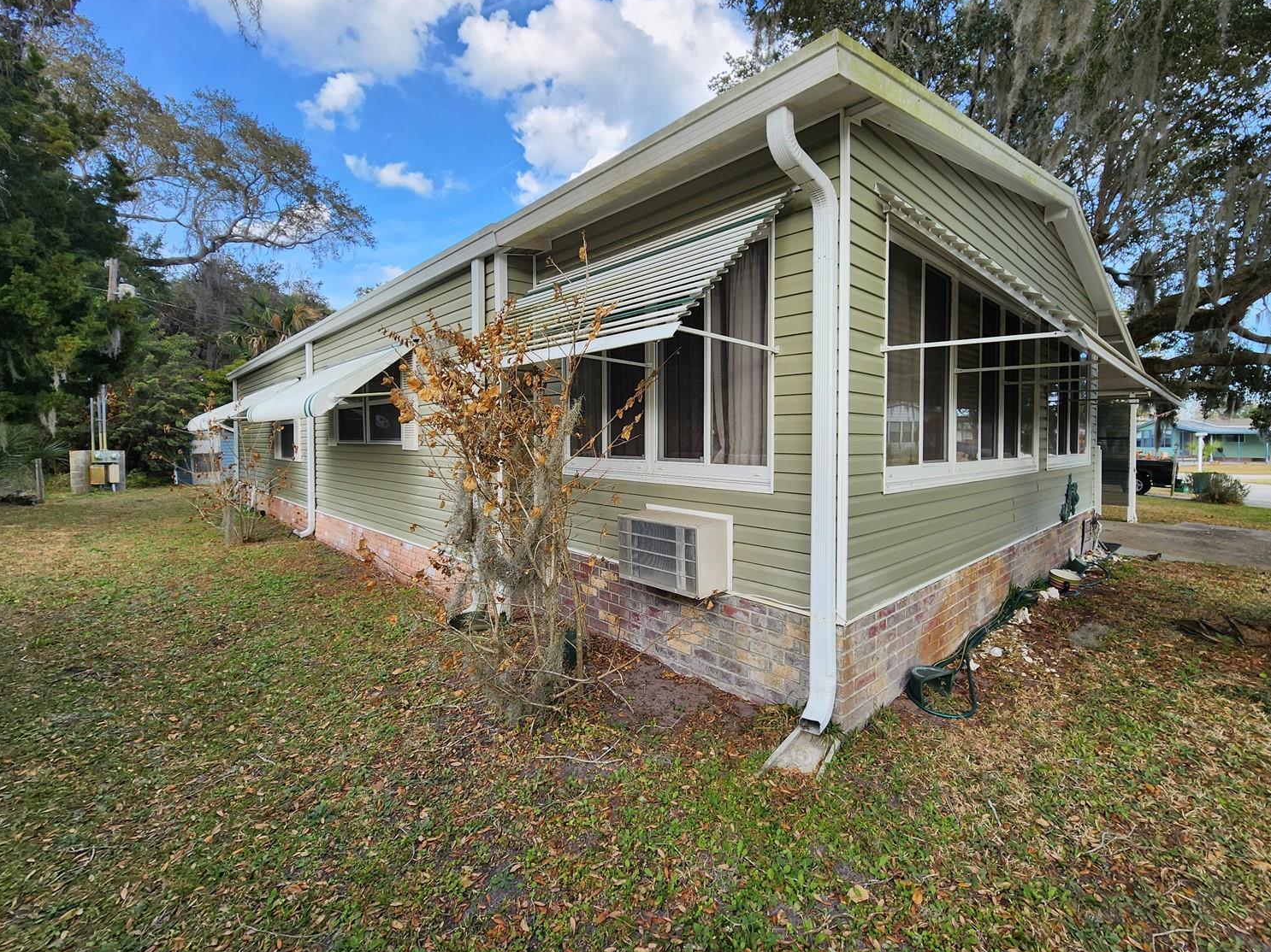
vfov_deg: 85.6
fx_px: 514
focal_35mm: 14
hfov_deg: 102.0
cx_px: 668
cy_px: 447
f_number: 2.2
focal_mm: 2.2
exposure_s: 1/493
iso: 50
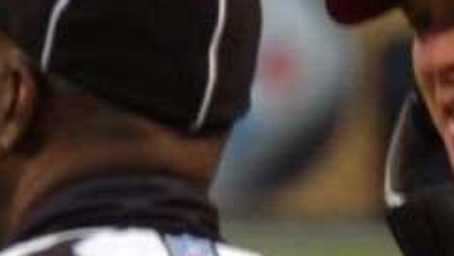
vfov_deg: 0.8
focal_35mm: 1620
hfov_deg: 1.3
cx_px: 640
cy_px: 413
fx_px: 19514
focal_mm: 195
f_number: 5.3
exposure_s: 1/60
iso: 200
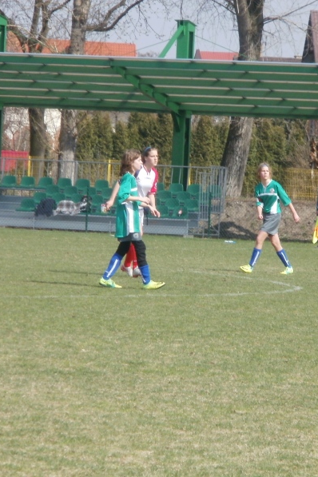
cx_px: 208
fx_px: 3325
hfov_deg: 5.5
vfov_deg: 8.2
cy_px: 238
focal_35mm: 251
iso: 160
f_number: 5.6
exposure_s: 1/500
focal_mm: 31.5
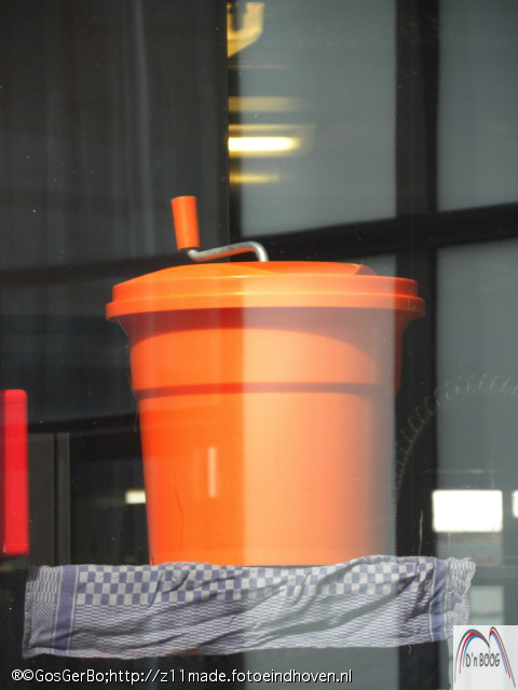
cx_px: 259
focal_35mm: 377
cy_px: 345
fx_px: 7522
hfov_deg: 3.9
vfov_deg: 5.3
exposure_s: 1/162
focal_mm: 67.2
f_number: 5
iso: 173
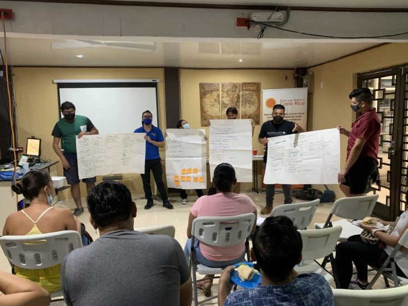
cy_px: 152
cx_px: 210
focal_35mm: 27
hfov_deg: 65.3
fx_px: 318
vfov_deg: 51.4
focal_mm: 4.25
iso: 250
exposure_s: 1/40
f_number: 1.8
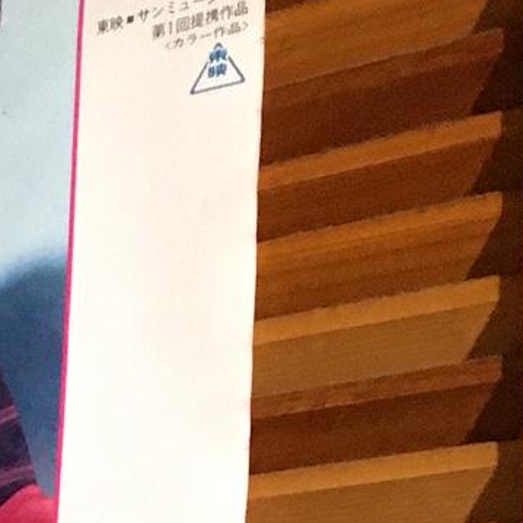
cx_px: -841
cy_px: 860
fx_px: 2461
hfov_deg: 10.1
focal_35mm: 144
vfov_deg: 11.5
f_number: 2.2
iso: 200
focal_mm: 4.2
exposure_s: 1/30
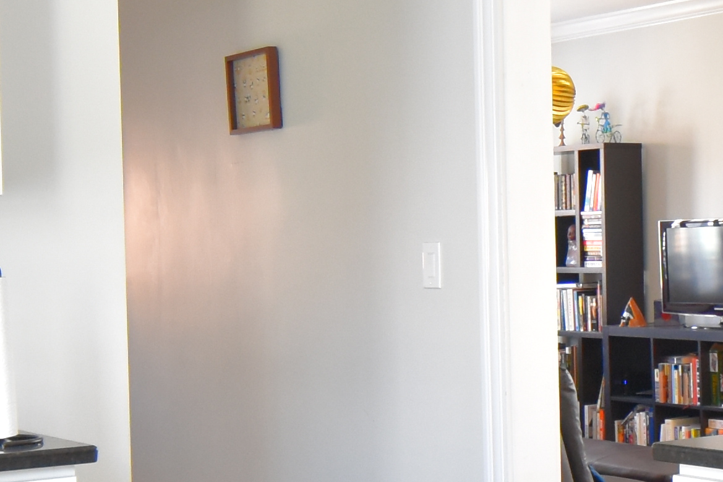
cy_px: 239
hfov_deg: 26.3
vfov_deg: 17.7
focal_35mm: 77
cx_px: 411
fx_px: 1546
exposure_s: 1/15
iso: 640
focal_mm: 10
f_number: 3.5
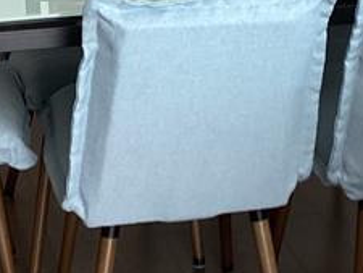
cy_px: -192
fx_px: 1154
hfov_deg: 17.8
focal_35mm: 110
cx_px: 269
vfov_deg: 12.5
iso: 64
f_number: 2.4
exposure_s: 1/50
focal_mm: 3.3
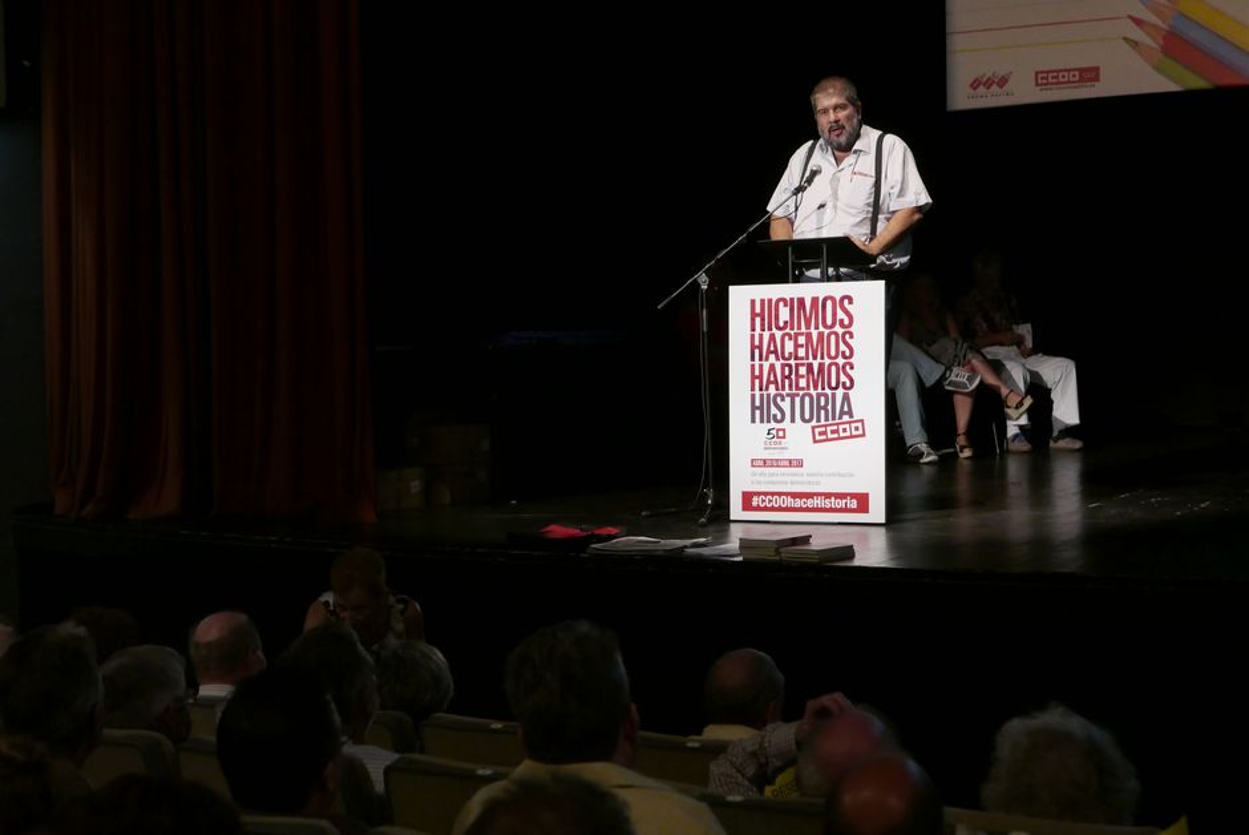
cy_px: 418
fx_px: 2256
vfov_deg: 21.0
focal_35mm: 65
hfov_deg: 30.9
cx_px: 624
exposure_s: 1/250
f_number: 2.8
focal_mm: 29.3
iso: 1600
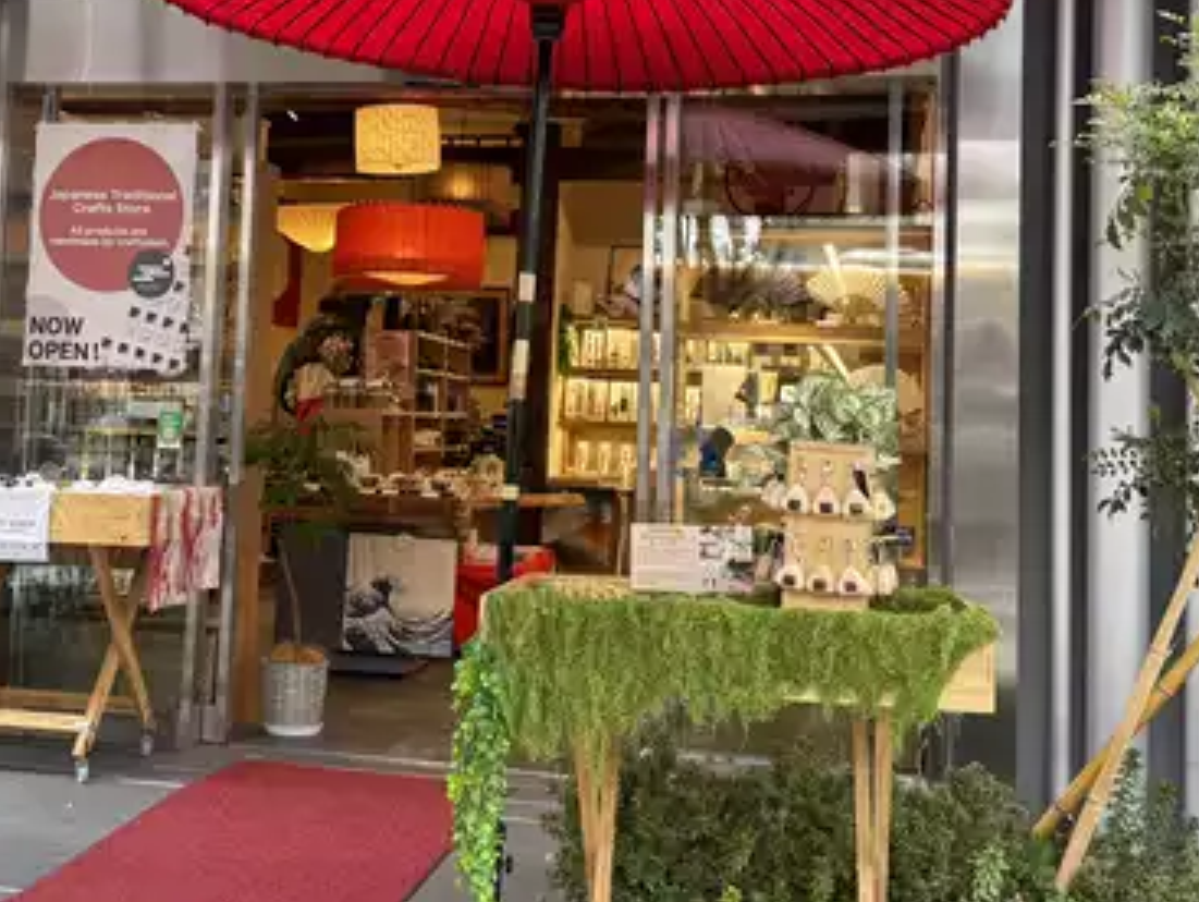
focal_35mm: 49
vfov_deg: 29.4
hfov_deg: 38.6
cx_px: 451
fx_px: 1699
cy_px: 257
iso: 80
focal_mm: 6.76
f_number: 1.78
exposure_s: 1/100
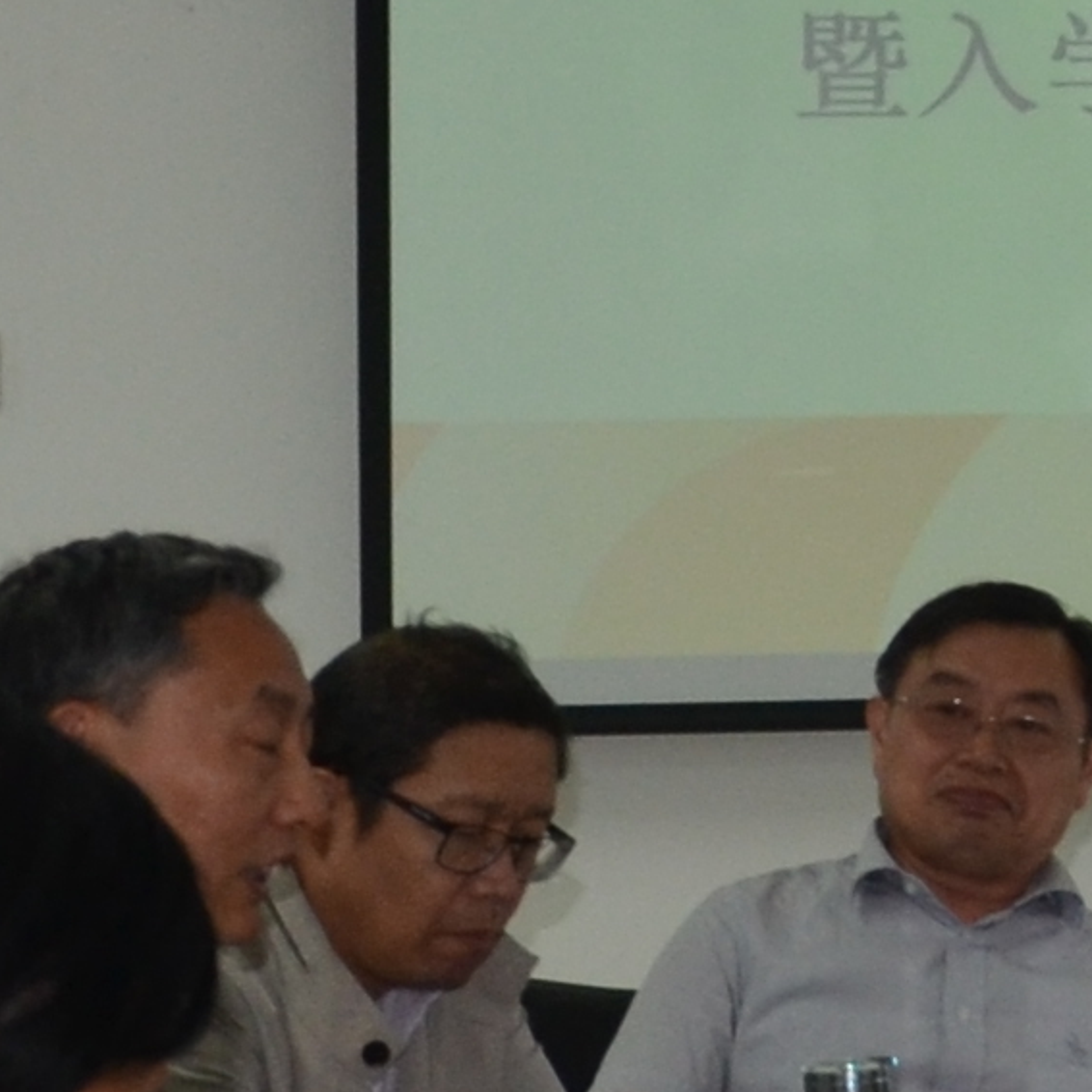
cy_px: 228
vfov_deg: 6.3
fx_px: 9875
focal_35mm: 277
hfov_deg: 5.9
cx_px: 3220
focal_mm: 25
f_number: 4
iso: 360
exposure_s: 1/125
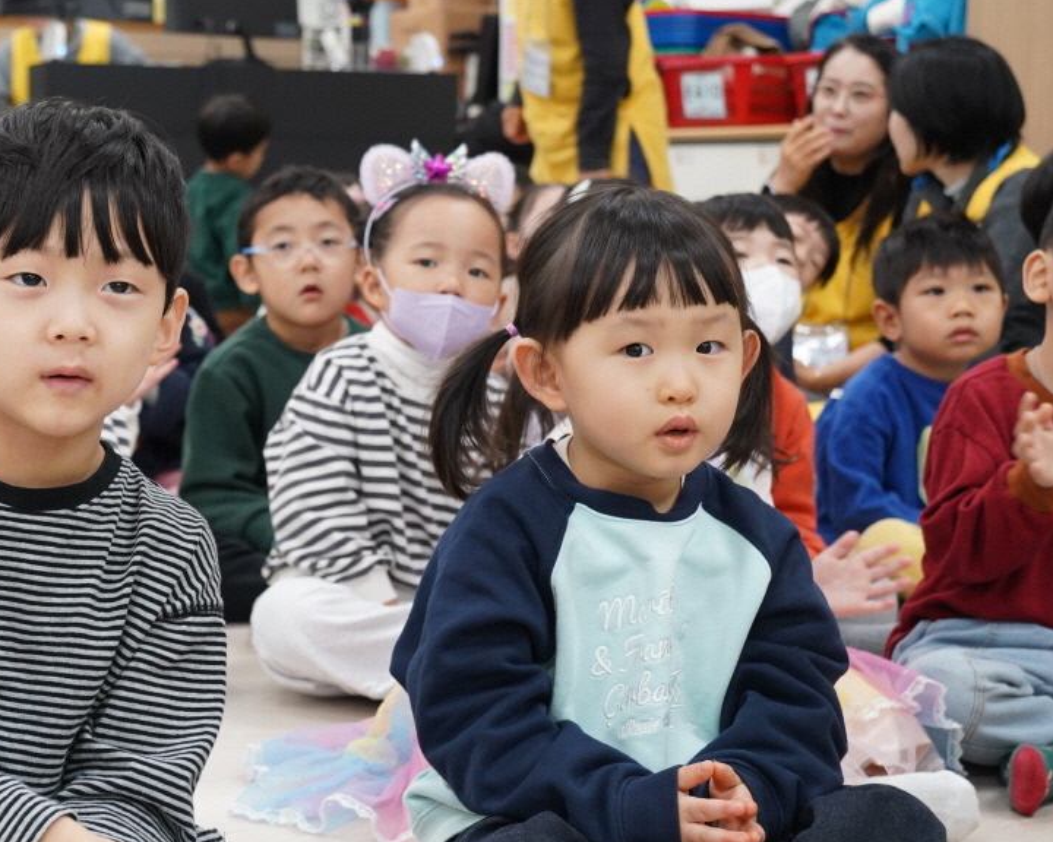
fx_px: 2244
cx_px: 249
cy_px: 389
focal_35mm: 72
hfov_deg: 26.0
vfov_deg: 21.3
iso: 2500
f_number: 5.6
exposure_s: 1/80
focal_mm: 46
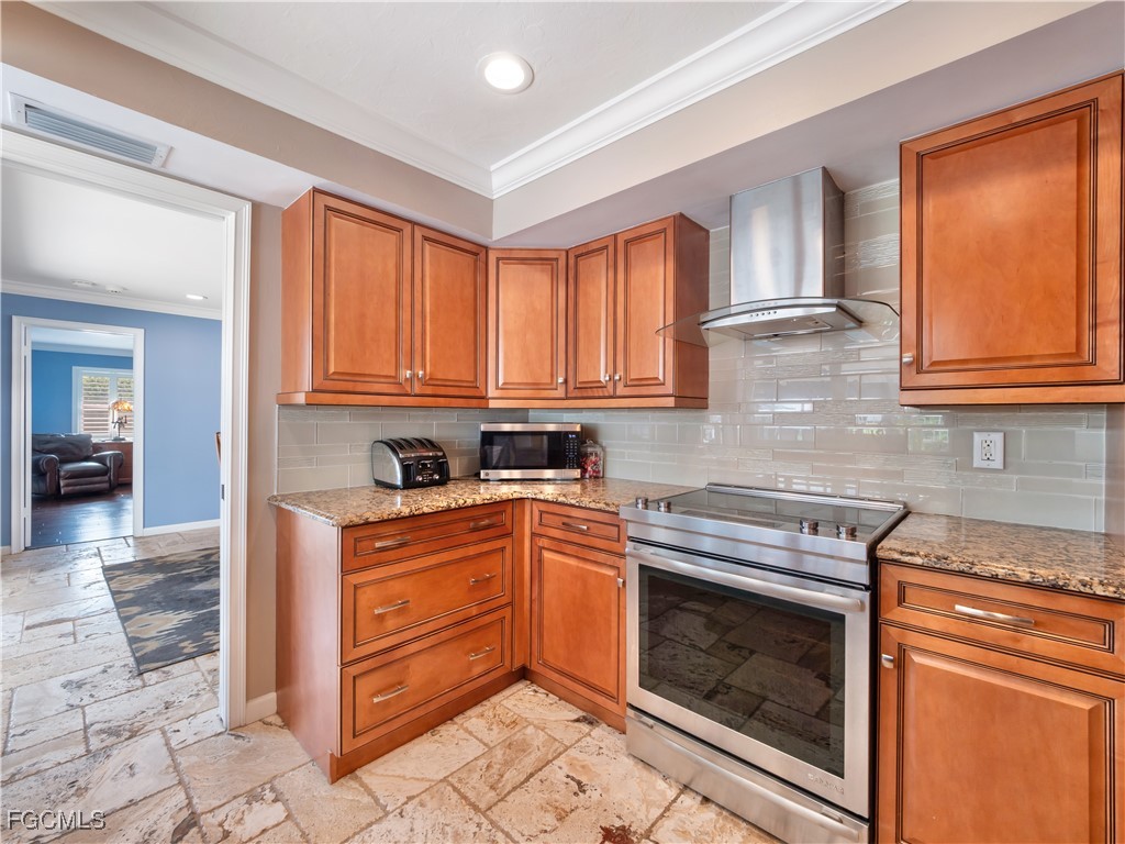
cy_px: 422
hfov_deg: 102.1
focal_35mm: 14
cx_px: 562
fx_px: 455
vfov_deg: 85.7
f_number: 7.1
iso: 200
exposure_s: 1/8
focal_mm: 7
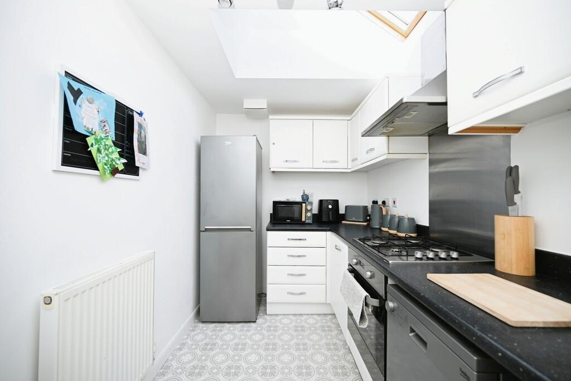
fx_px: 222
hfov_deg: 104.2
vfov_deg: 81.2
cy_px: 190
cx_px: 286
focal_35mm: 14
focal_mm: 14
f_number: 4
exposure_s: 1/60
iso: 280
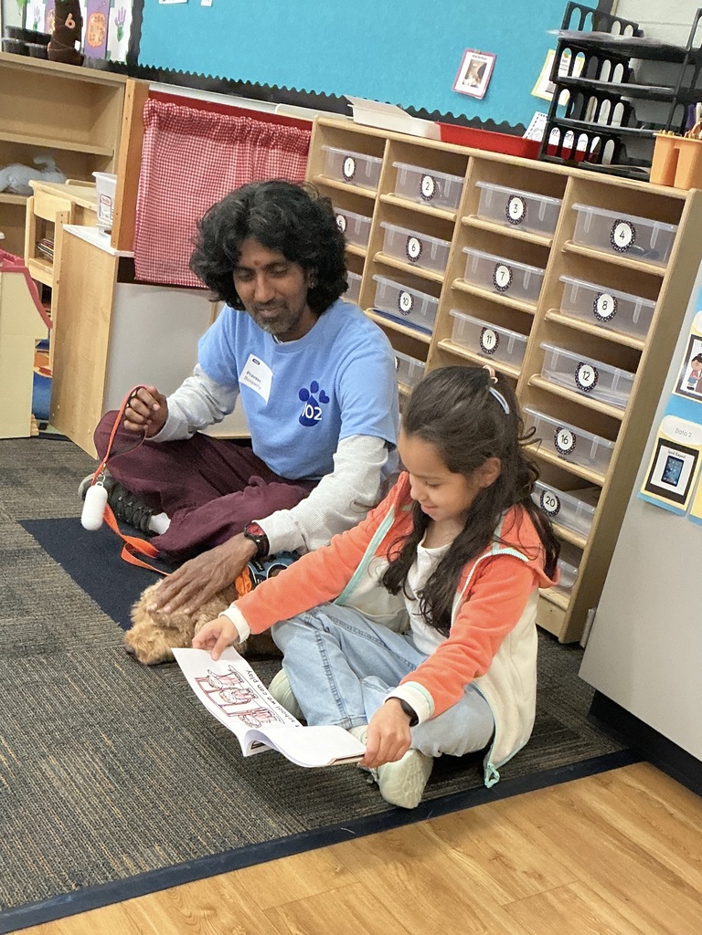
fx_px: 784
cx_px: 351
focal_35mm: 29
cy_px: 468
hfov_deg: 48.2
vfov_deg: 61.7
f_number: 1.8
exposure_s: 1/50
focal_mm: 3
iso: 200
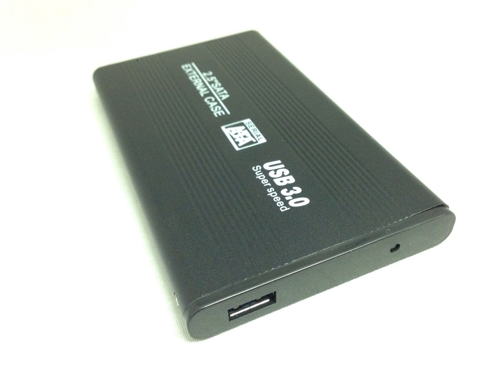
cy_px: 186
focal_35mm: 33
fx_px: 474
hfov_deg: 55.4
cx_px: 248
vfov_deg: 42.9
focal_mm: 4.12
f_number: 2.4
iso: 320
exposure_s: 1/20
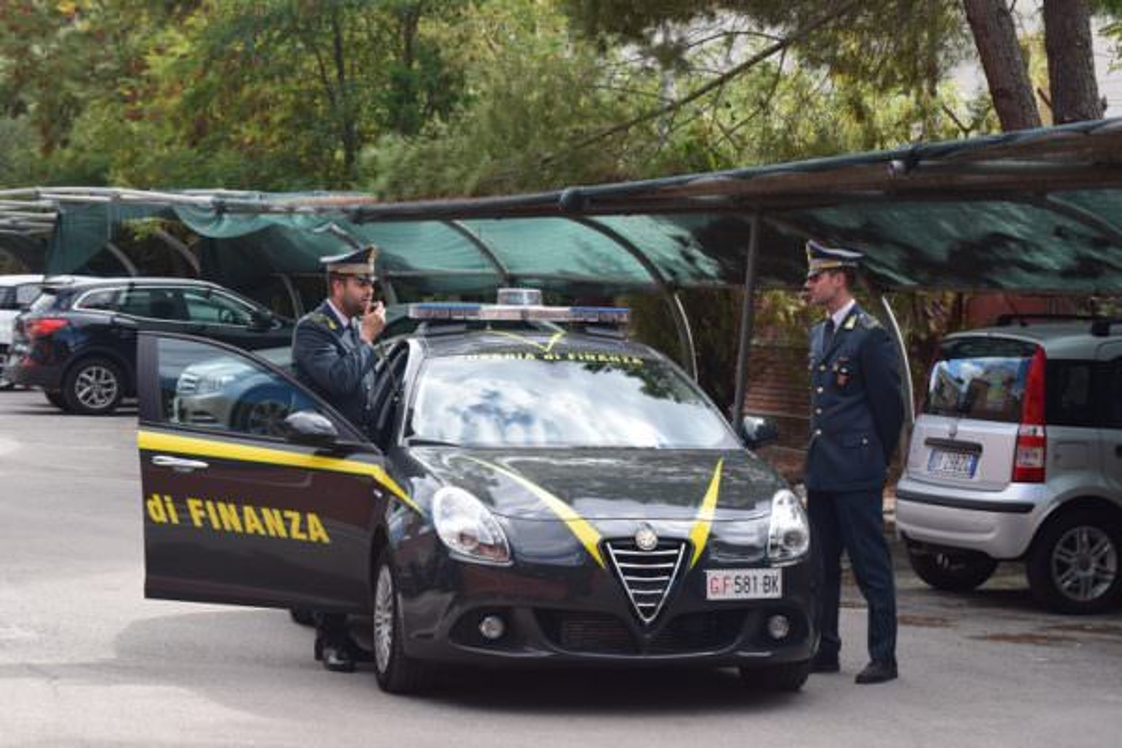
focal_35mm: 105
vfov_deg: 13.0
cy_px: 374
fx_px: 3272
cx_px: 561
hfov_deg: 19.5
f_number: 10
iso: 400
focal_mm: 70
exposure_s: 1/200
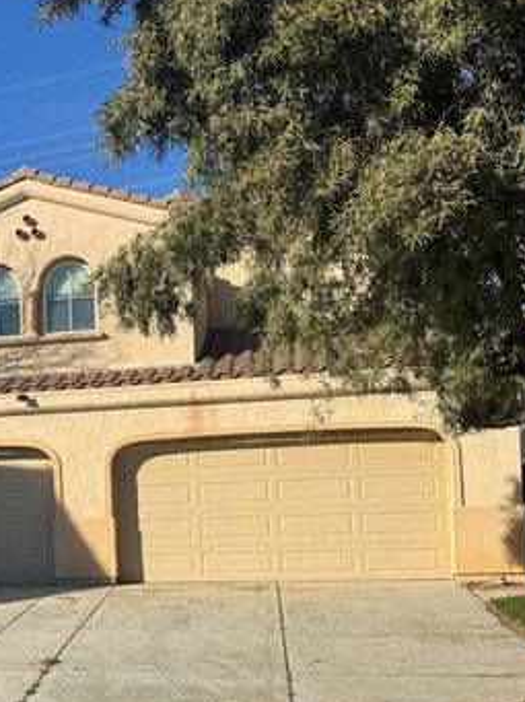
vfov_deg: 39.8
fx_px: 952
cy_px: 493
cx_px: 43
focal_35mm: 47
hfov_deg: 29.4
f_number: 1.78
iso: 80
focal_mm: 6.76
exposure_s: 1/5348
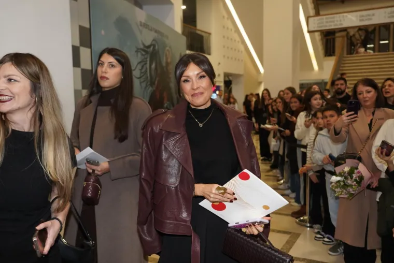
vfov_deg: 41.2
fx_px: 350
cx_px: 197
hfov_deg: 58.7
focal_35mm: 32
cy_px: 132
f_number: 4
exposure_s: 1/250
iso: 2500
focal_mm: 32
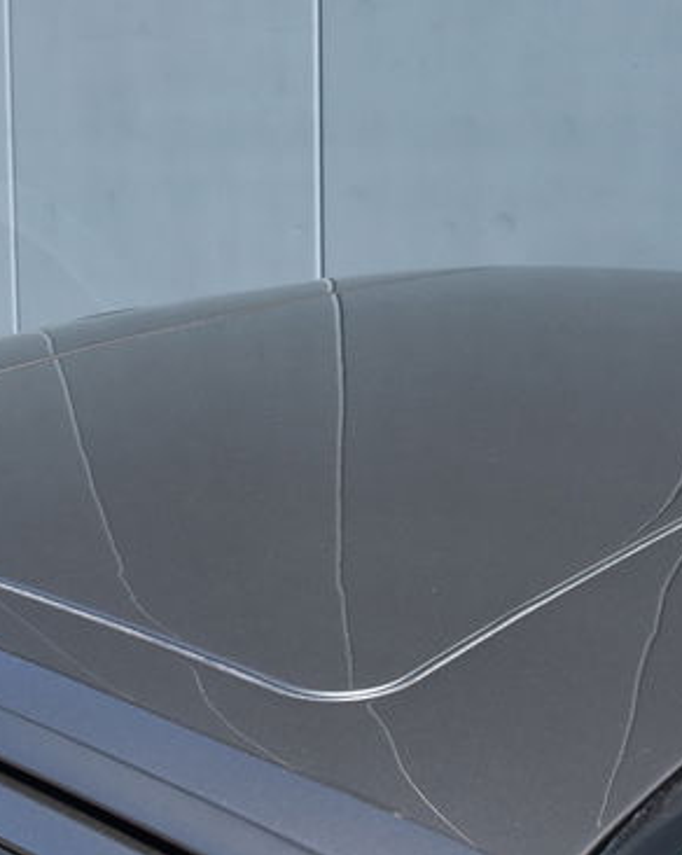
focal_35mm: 74
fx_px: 1870
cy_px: 298
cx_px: 320
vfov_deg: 25.6
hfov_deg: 20.7
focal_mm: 25
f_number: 8
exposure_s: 1/500
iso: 560
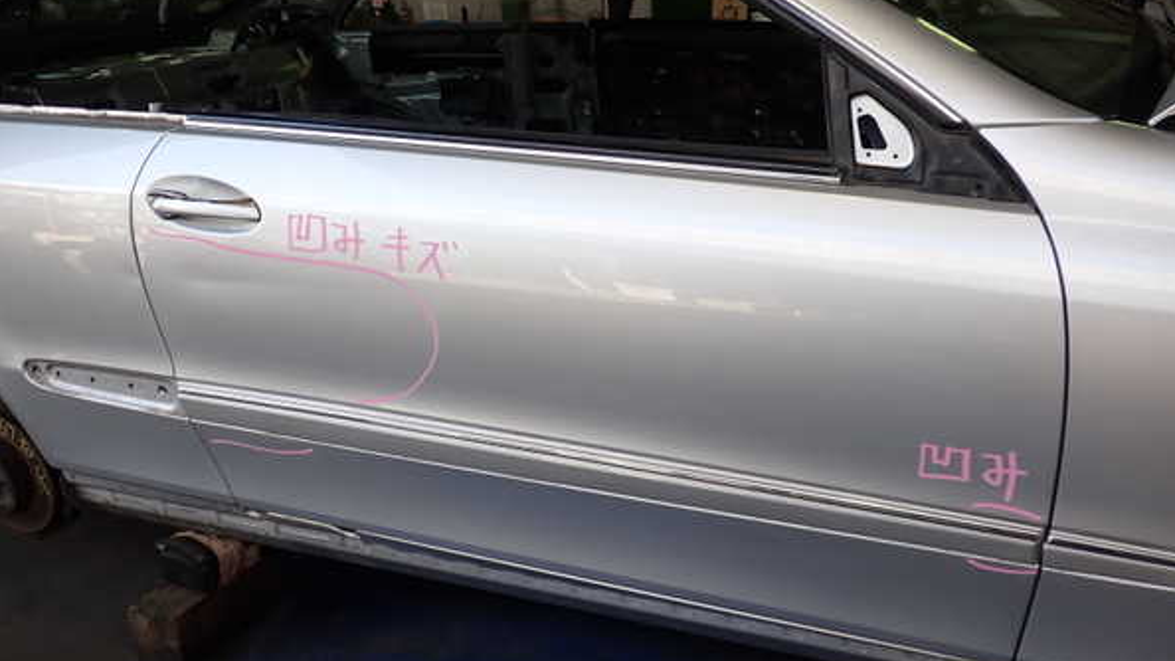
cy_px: 275
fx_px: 1028
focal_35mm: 33
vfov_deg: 35.5
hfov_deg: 59.5
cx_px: 589
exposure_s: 1/160
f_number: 2.3
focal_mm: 5.4
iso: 100
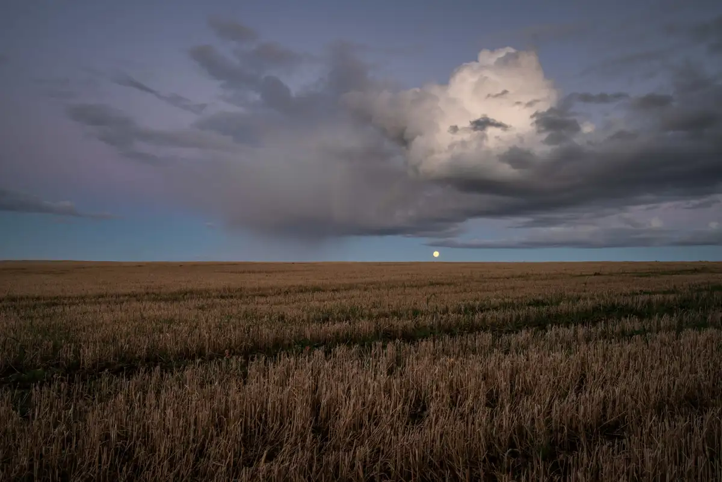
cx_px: 361
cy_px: 241
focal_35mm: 30
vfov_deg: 43.6
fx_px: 602
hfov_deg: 61.9
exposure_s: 2
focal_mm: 30
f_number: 14
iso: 100
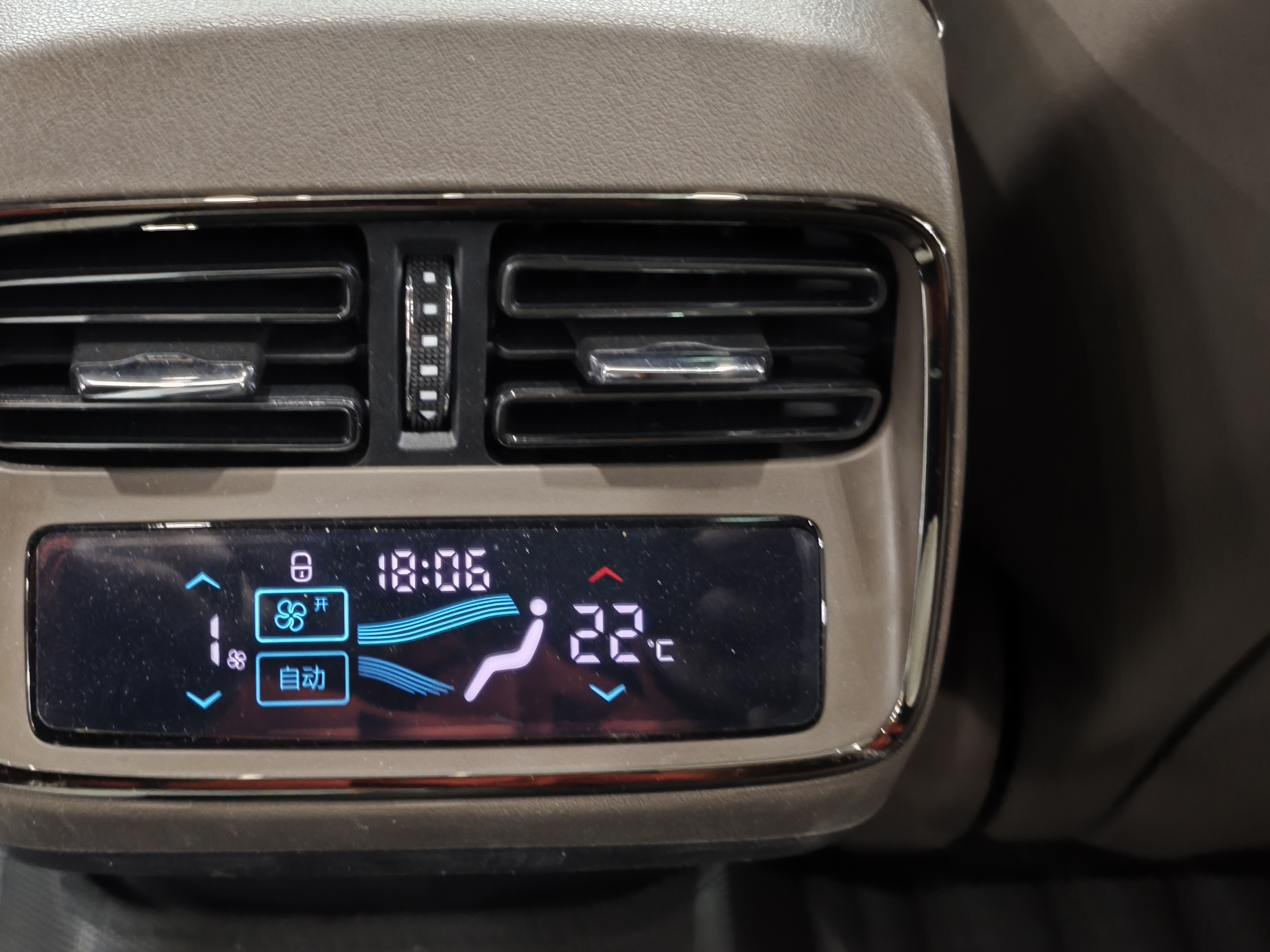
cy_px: 497
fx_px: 1321
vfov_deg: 39.7
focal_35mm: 36
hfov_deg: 50.3
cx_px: 408
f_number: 1.5
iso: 3200
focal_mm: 4.94
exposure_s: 1/20
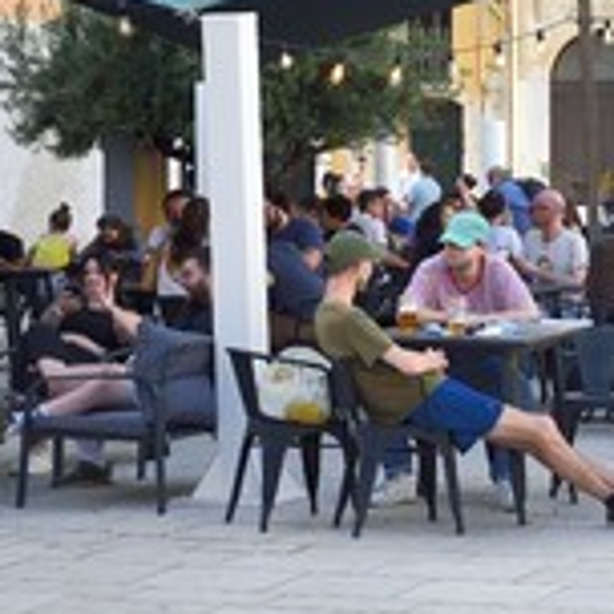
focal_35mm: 132
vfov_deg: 13.1
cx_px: 523
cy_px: 73
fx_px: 2649
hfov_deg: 13.1
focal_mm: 56
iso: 200
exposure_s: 1/100
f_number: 13
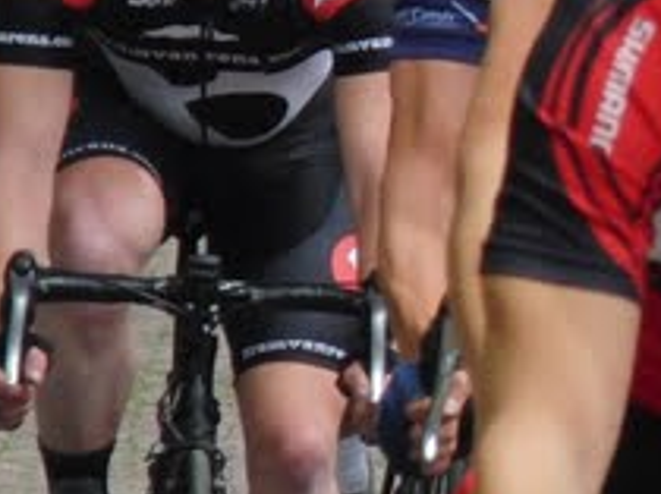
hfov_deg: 2.0
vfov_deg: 1.5
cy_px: 148
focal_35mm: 971
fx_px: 18520
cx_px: 1171
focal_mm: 35.1
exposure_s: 1/320
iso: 100
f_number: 4.3
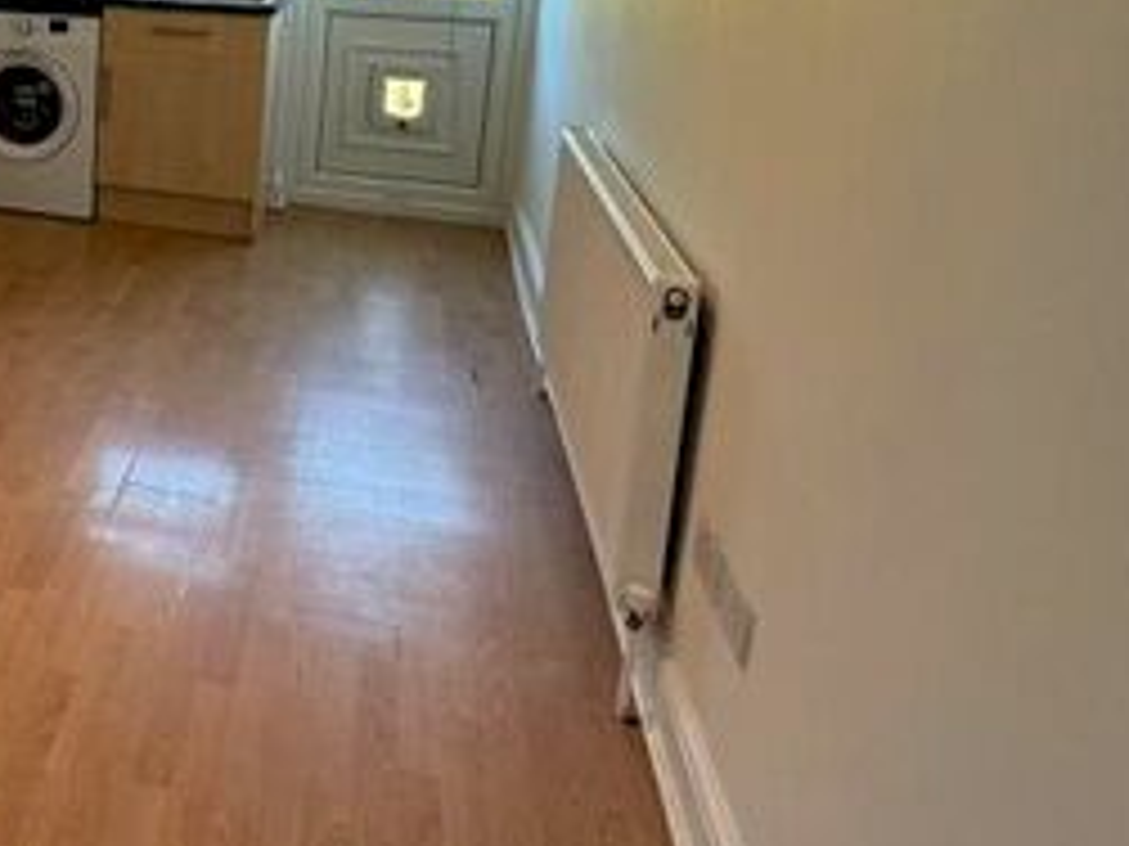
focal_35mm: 39
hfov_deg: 37.0
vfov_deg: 34.2
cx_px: -216
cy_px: 43
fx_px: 1271
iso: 160
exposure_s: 1/99
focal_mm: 2.22
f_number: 2.2
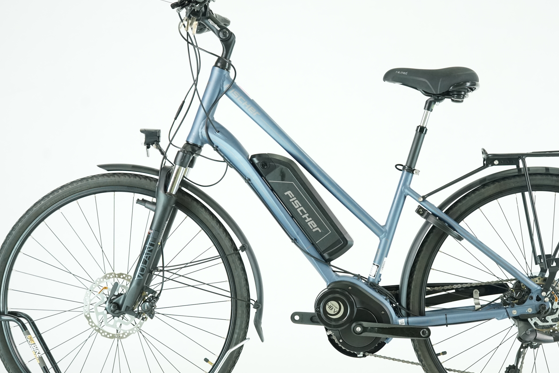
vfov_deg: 18.7
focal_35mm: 73
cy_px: 213
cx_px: 333
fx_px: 1133
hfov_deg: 27.6
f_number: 5
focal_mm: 58
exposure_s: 1/200
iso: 2500
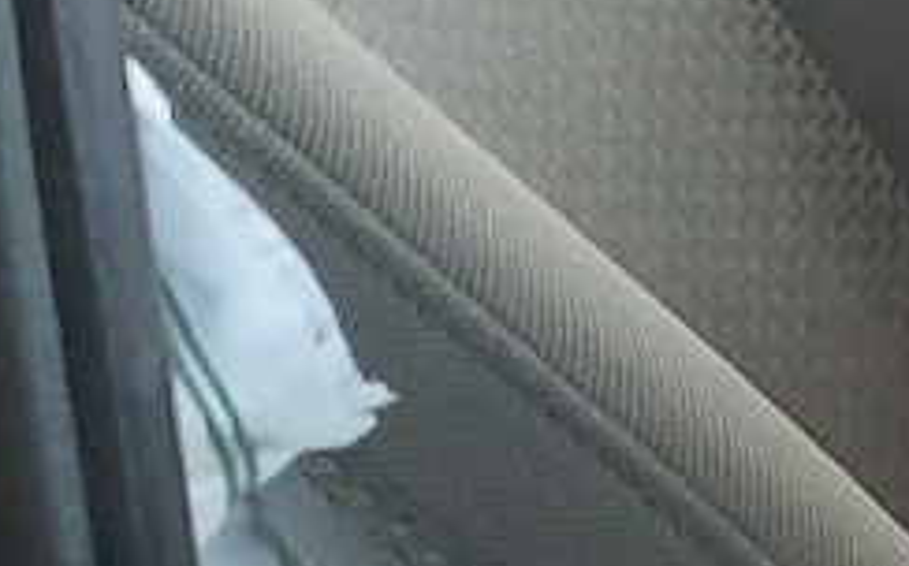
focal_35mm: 181
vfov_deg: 7.2
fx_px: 4480
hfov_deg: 10.1
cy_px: -60
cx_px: 2205
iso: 99
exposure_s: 1/60.2
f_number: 1.5
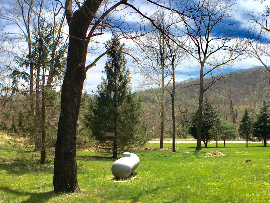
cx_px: 179
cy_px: 118
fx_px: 390
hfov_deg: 37.8
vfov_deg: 29.1
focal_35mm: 50
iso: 25
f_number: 2.2
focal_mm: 4.15
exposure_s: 1/1972
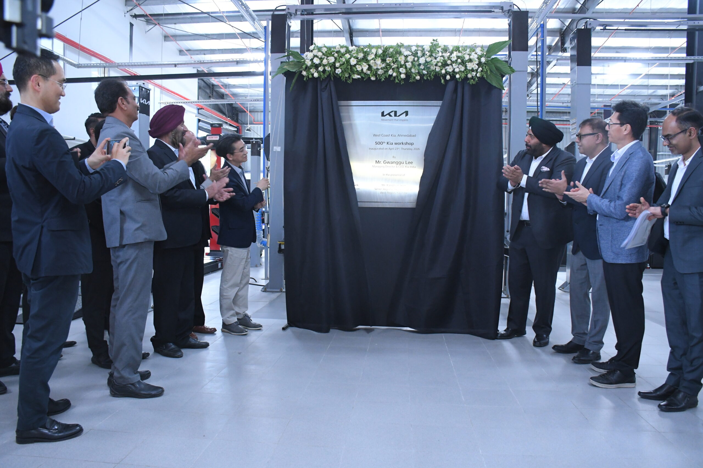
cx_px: 352
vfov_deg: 47.9
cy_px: 234
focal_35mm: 27
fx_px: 527
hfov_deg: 67.4
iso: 3200
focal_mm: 18
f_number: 5.6
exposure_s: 1/125
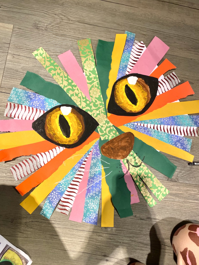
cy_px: 132
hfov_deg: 53.1
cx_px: 100
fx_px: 199
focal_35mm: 26
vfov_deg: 67.3
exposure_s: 1/78
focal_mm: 4.25
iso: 50
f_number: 1.8
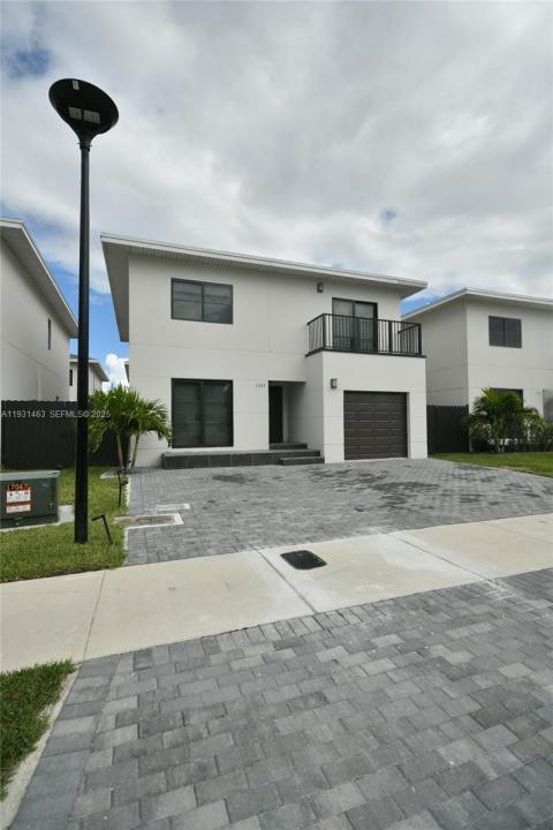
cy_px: 415
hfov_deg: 69.7
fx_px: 397
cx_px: 276
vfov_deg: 92.4
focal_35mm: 17
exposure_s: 1/500
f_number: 7.1
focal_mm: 11.5
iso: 100
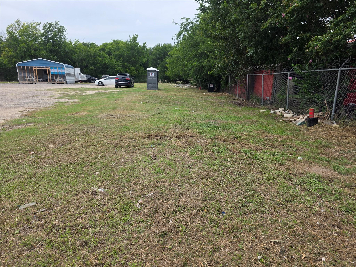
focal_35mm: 23
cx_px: 178
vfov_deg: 58.9
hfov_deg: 73.9
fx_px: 237
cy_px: 134
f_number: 1.7
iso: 80
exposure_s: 1/3354
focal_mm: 6.3
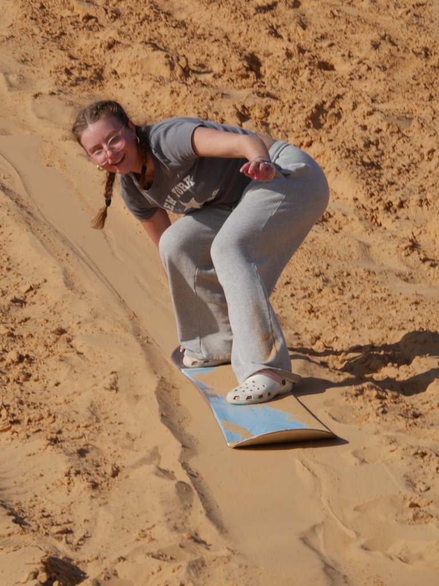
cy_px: 293
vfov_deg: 9.9
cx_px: 220
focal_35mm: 200
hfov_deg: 7.4
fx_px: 3382
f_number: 16
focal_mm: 100
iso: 200
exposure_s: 1/200
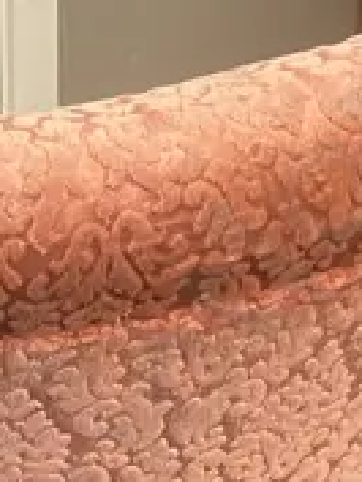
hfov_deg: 9.1
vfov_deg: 11.8
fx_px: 2256
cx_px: -27
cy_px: 670
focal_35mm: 162
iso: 200
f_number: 1.8
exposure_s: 1/50
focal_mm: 3.99
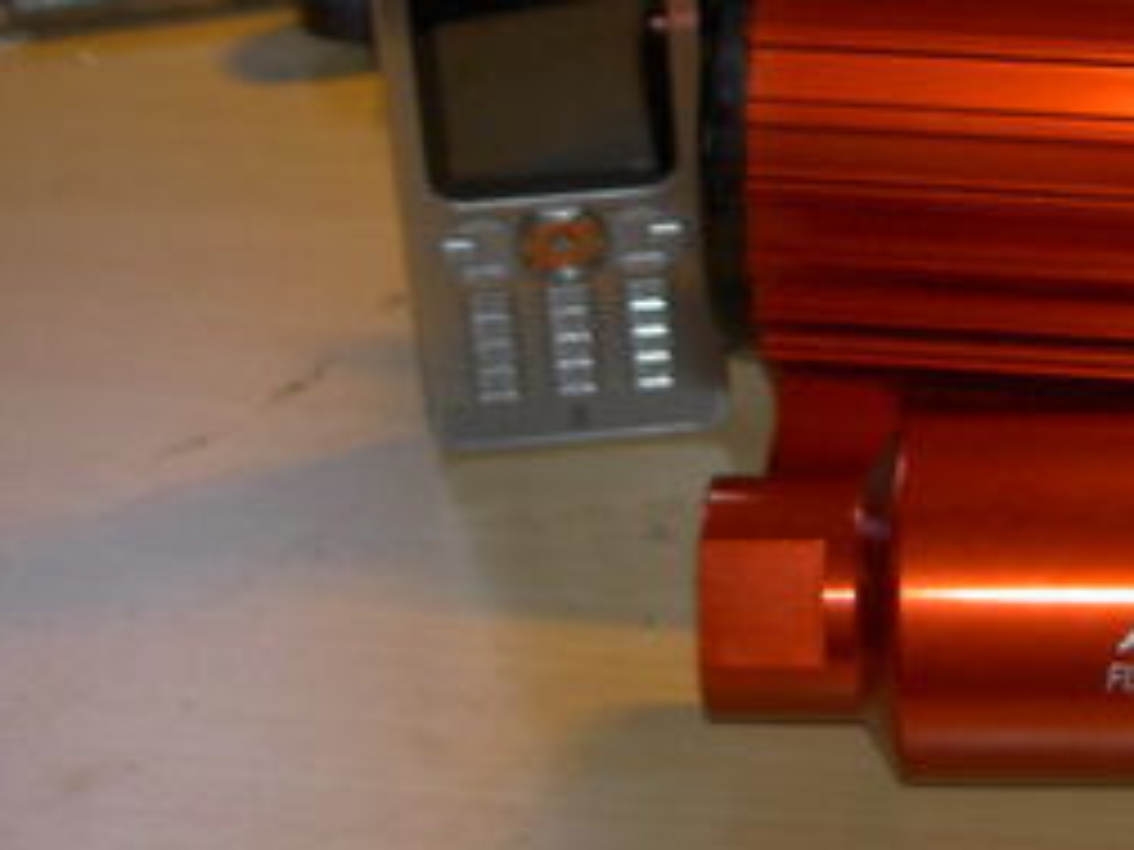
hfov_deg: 19.4
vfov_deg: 14.9
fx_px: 3243
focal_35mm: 99
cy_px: 324
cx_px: 1071
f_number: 2.8
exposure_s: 1/60
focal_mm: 8
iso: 100
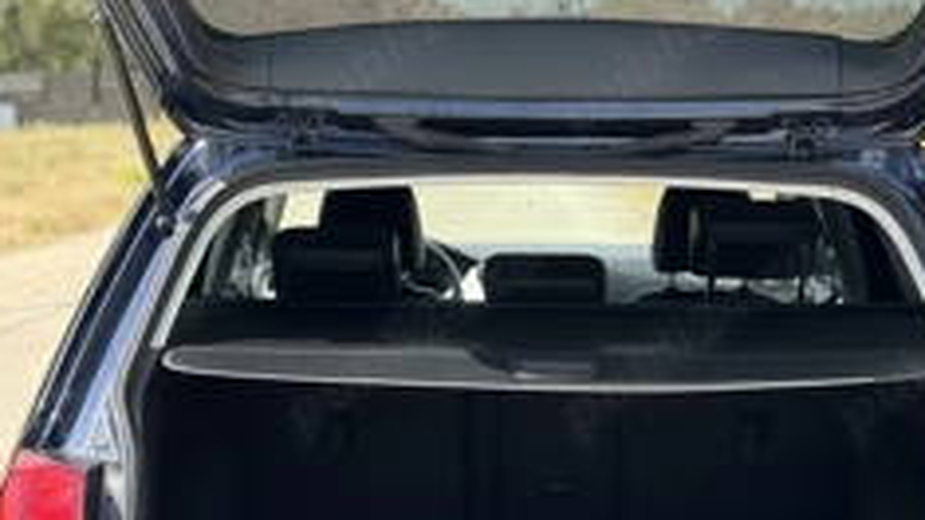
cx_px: 551
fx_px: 2182
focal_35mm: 89
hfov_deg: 23.9
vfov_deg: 13.5
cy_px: 402
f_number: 1.78
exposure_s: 1/812
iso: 64
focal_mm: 6.76
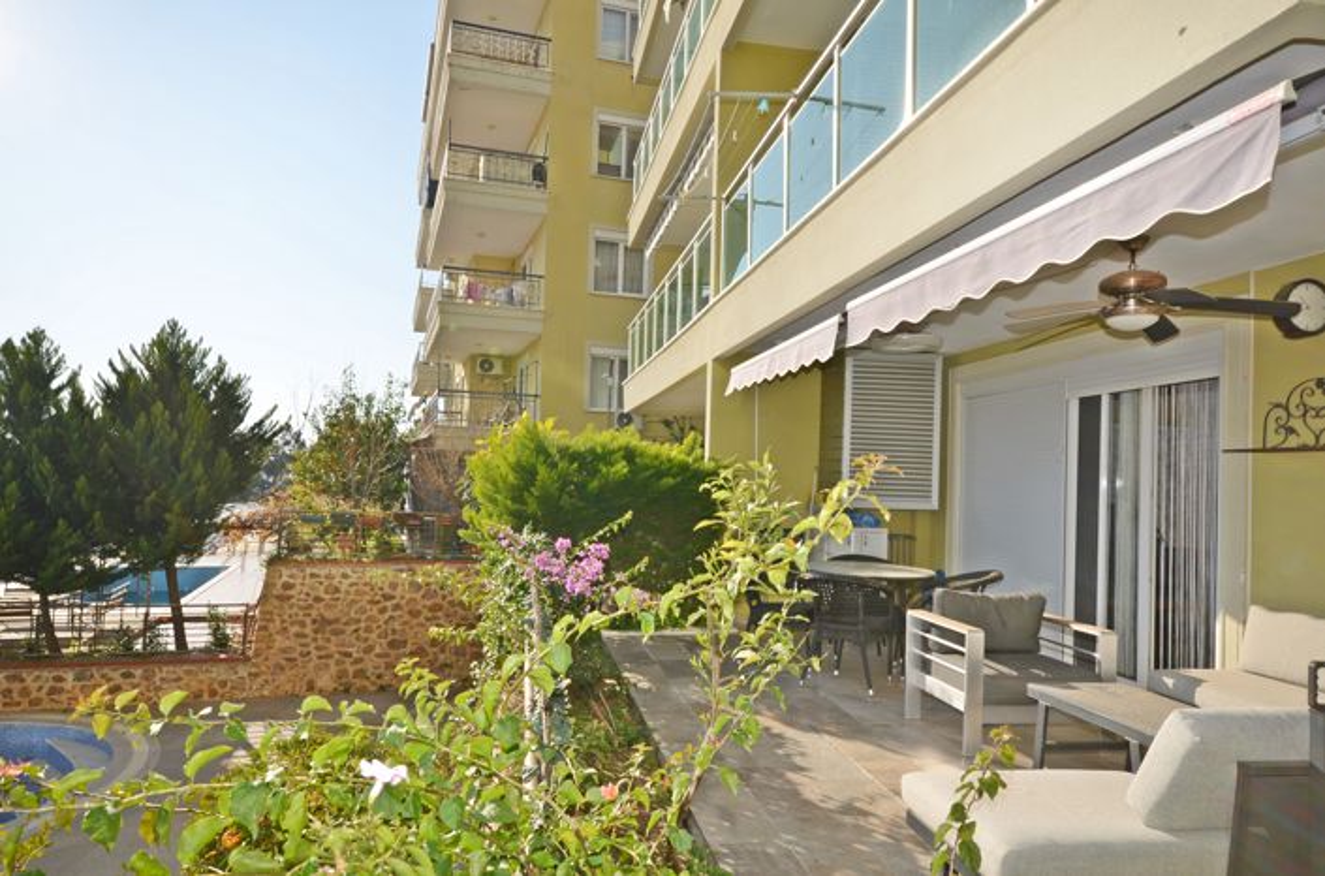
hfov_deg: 73.9
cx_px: 662
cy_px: 438
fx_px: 881
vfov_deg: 52.9
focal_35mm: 24
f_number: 9
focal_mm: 16
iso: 100
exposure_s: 1/250
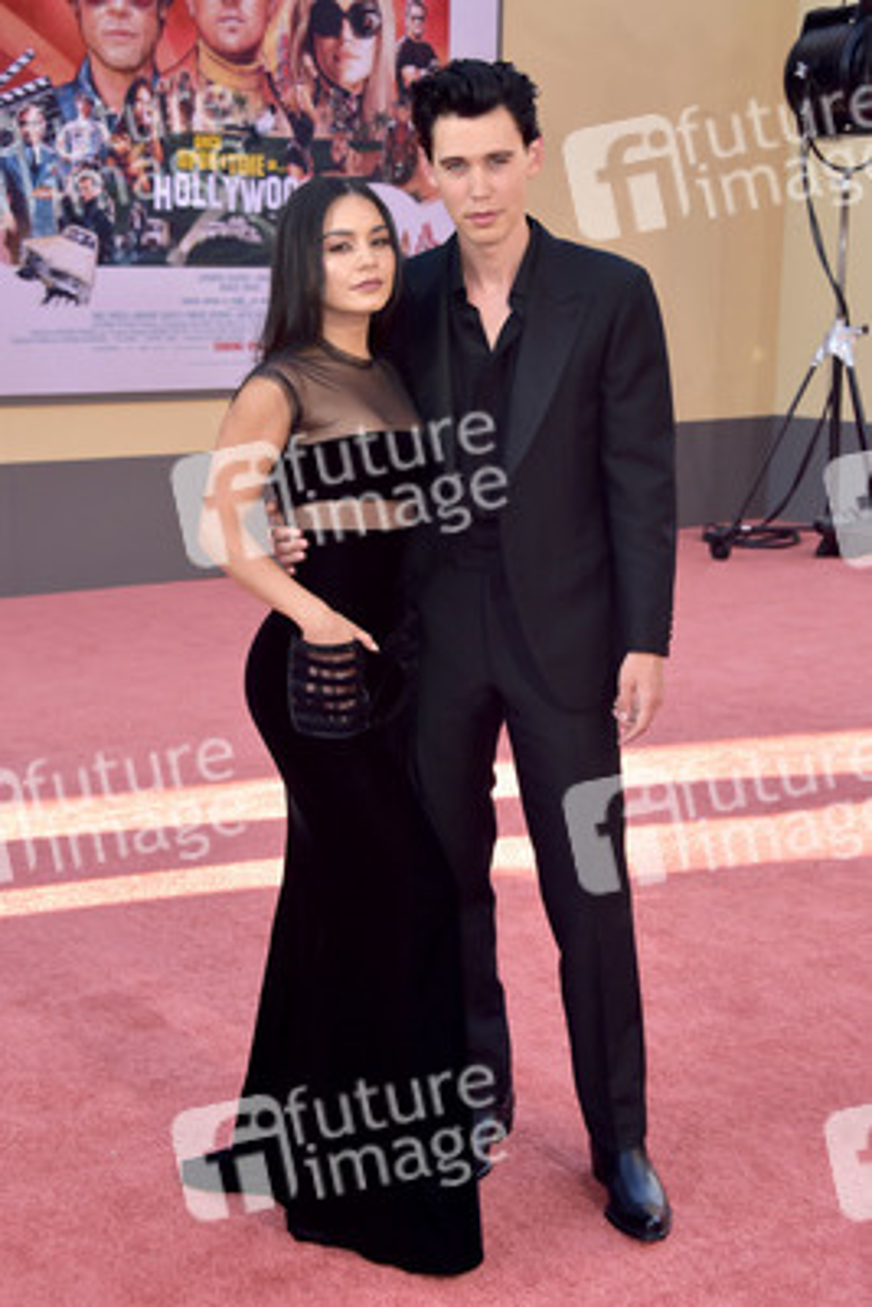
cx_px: 436
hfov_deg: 23.4
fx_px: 2105
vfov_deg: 34.5
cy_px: 654
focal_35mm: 58
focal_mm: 58
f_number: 7.1
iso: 500
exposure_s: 1/250
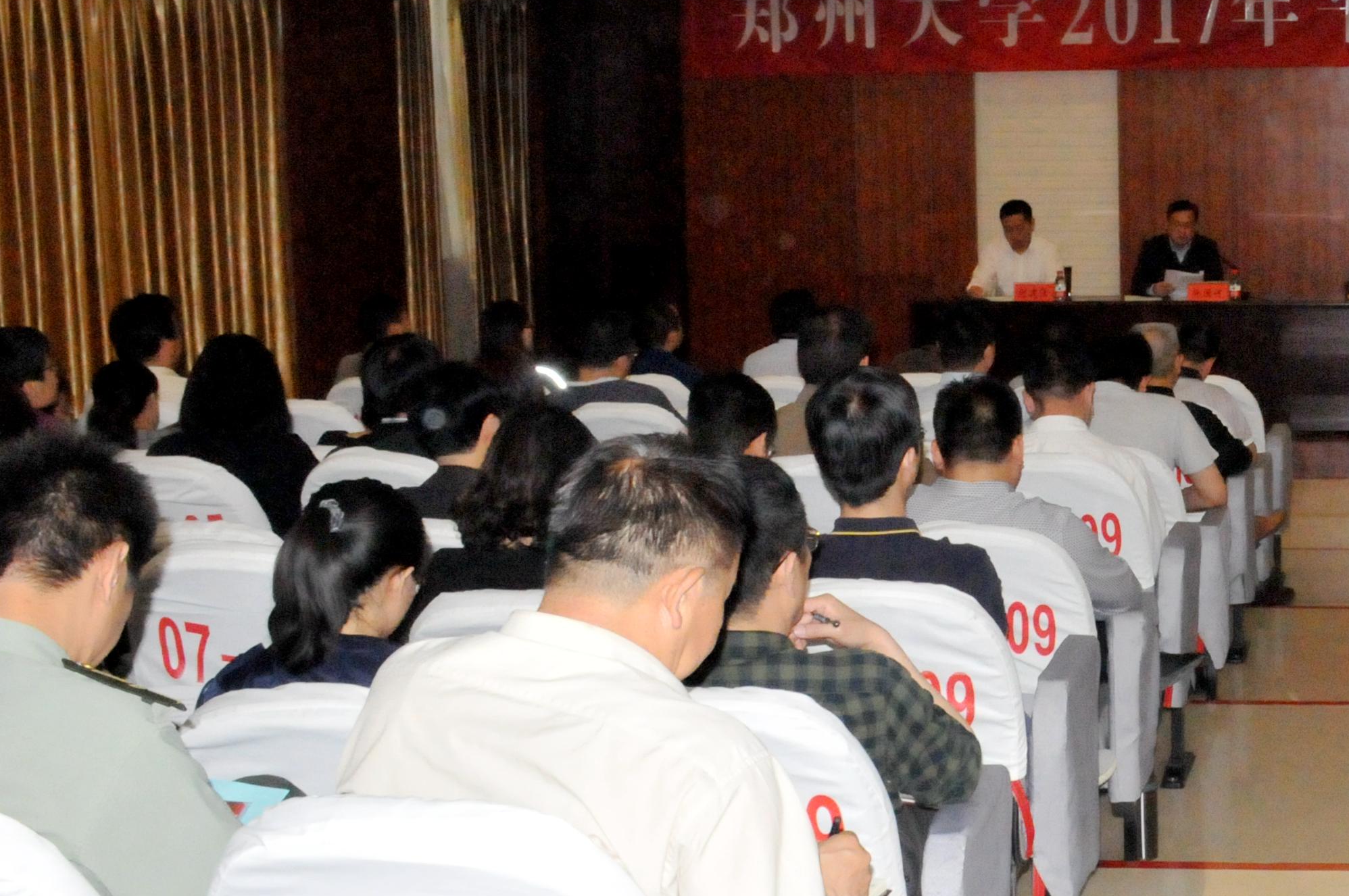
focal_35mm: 58
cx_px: 1373
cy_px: 337
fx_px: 2171
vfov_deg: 23.3
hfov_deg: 31.7
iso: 3200
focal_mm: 18
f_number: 13
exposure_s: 1/160
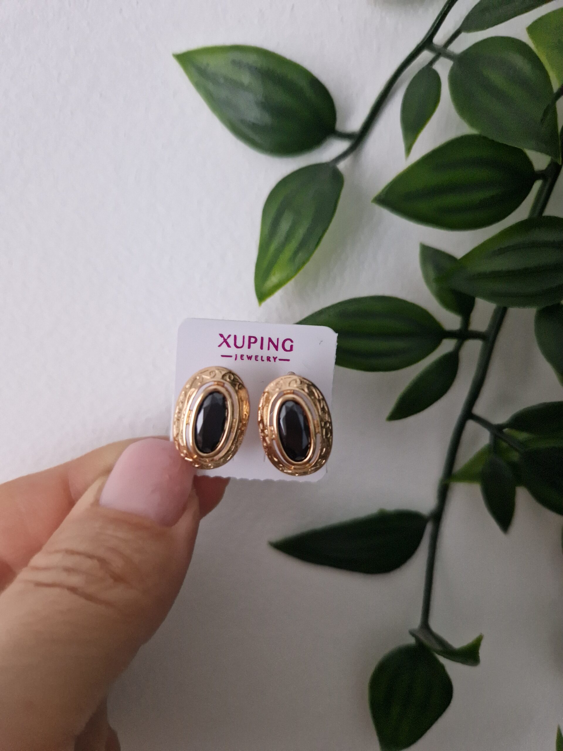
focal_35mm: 23
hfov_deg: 58.9
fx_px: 499
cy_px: 376
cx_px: 282
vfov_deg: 73.9
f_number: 1.8
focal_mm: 5.4
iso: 640
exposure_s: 1/50
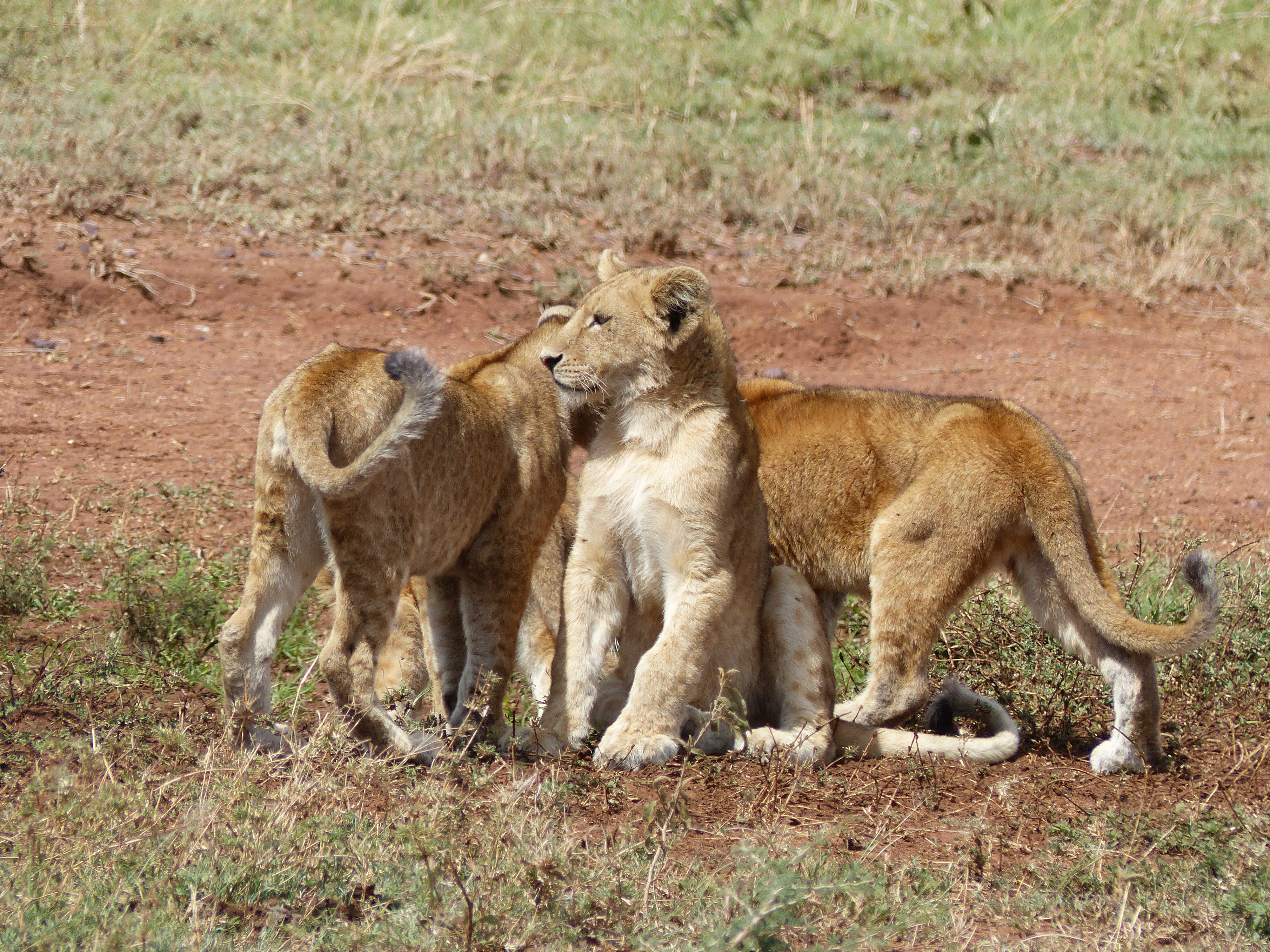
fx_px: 21940
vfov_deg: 2.5
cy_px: 476
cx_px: 635
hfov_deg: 3.3
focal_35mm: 598
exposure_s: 1/800
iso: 100
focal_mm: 107.6
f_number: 4
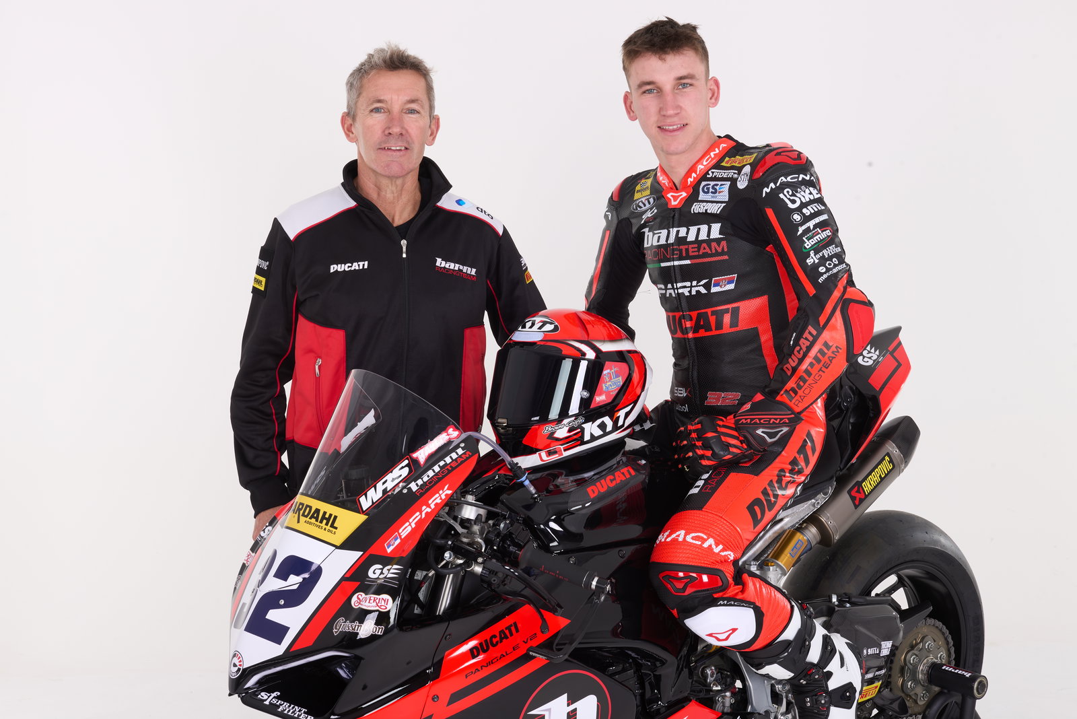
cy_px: 360
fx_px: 1496
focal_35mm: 50
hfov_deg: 39.6
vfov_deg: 27.0
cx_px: 538
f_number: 13
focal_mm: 50
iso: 100
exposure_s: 1/125
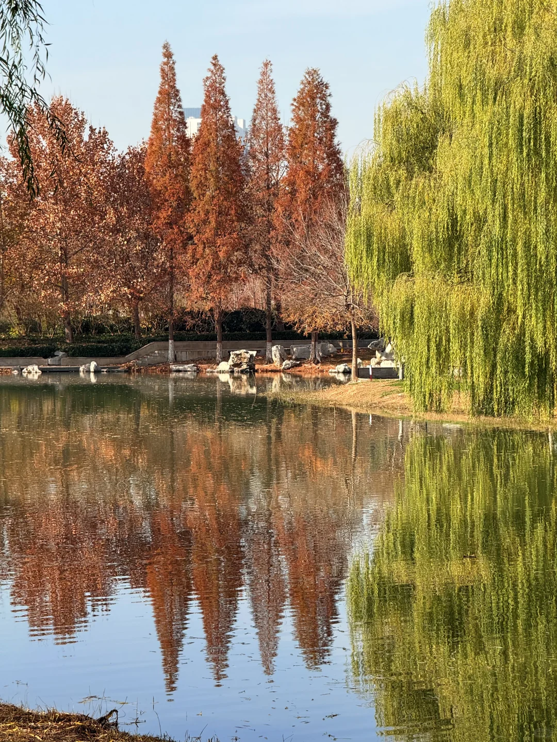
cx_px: 278
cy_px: 371
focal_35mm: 120
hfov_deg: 12.3
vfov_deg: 16.4
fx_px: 2575
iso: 50
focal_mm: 15.66
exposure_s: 1/638
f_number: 2.8
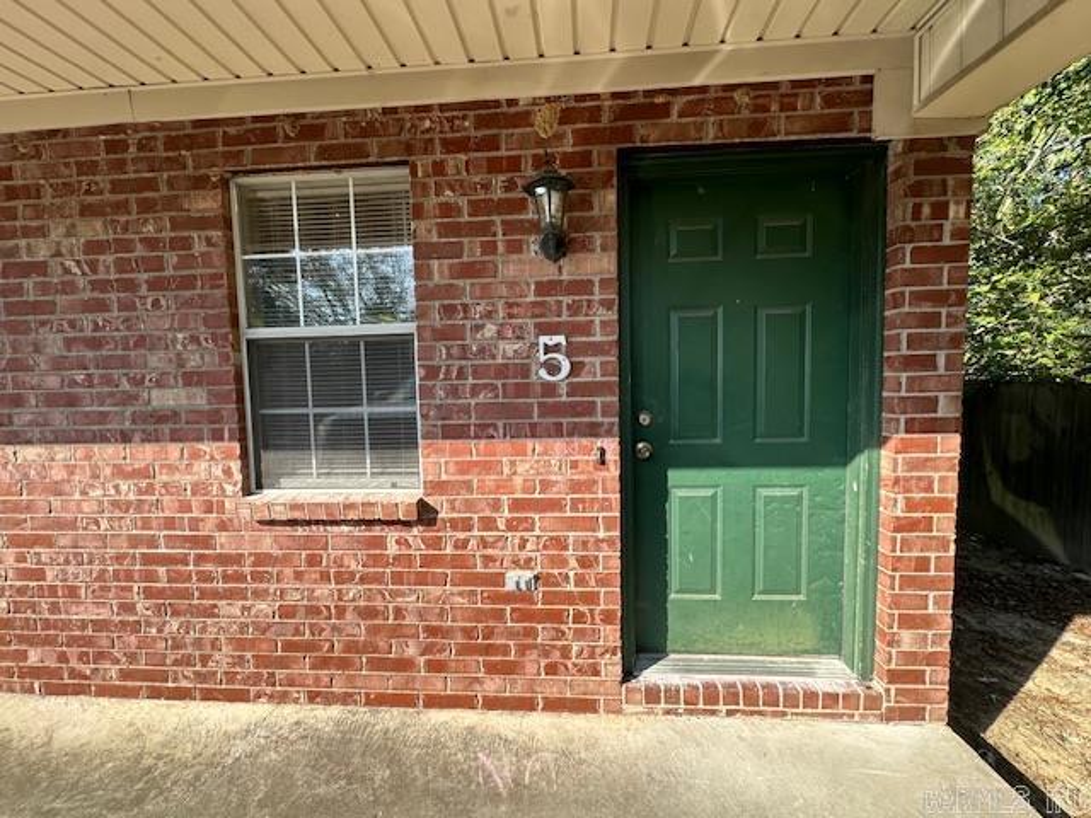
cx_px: 546
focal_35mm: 14
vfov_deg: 85.7
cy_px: 409
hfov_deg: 102.1
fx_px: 441
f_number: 2.2
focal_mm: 2.22
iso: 40
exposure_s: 1/471
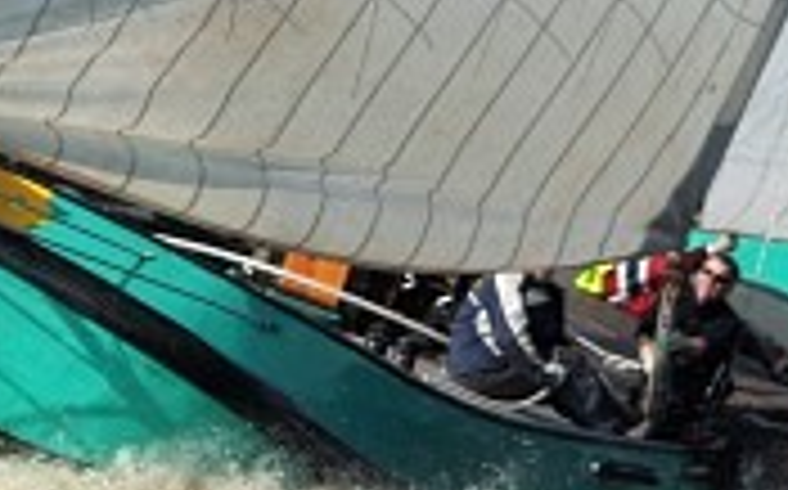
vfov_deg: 2.5
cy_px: -54
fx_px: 11435
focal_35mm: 533
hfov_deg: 3.9
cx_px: 288
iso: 400
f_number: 6.7
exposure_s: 1/2000
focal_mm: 135
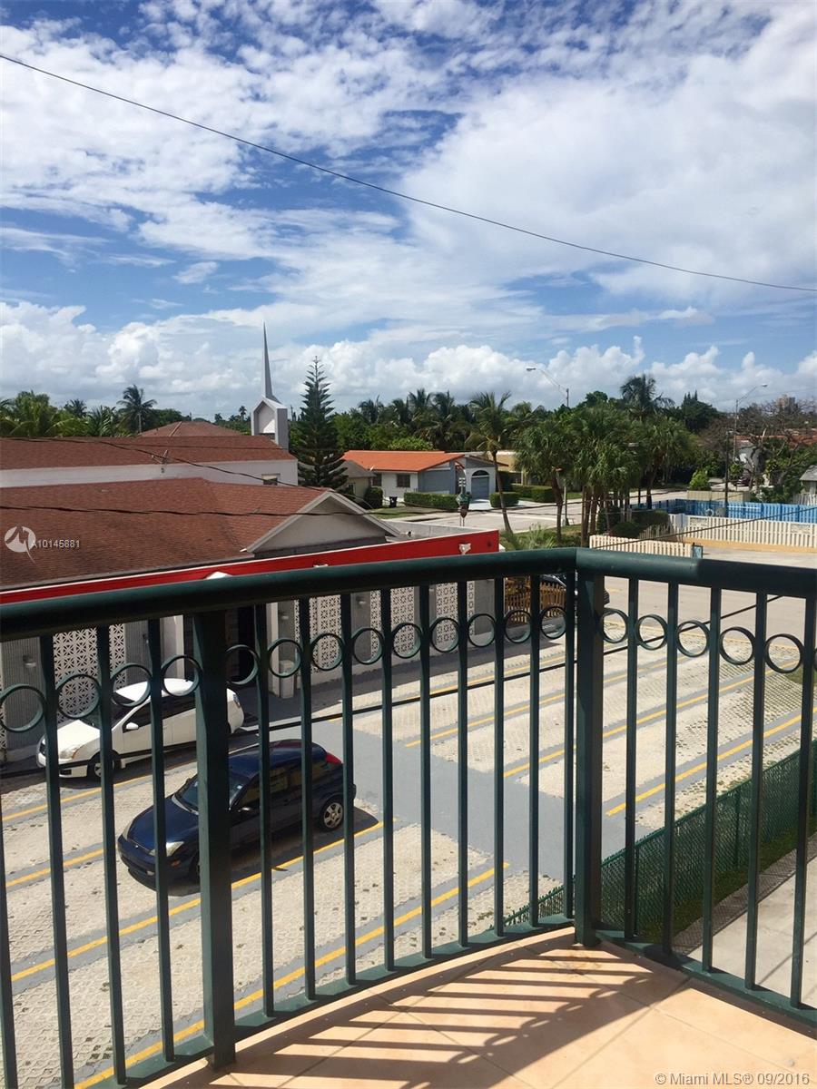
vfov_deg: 61.7
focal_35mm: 29
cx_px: 408
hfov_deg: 48.2
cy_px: 544
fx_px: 913
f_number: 2.2
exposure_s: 1/3300
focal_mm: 4.15
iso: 32
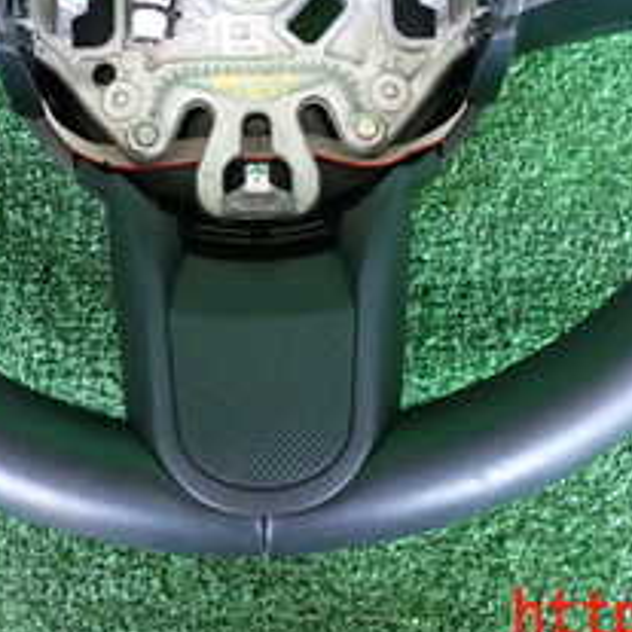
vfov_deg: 25.3
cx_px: 287
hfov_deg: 26.9
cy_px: -31
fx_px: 1322
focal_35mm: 64
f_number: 2
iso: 640
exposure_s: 1/30
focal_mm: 4.5
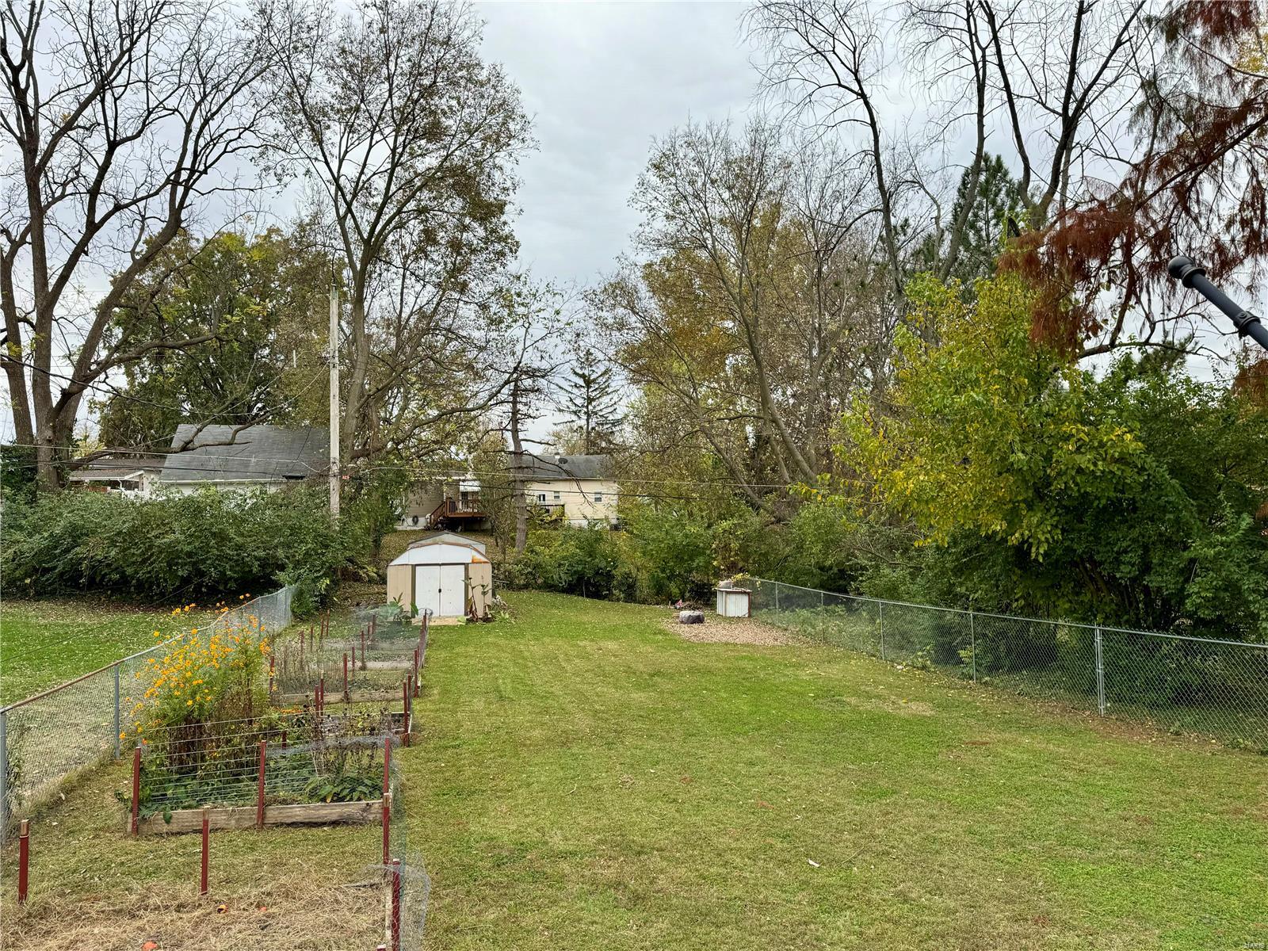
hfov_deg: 71.6
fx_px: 879
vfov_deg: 56.8
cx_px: 634
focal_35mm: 24
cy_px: 476
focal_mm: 6.76
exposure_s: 1/832
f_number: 1.78
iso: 80
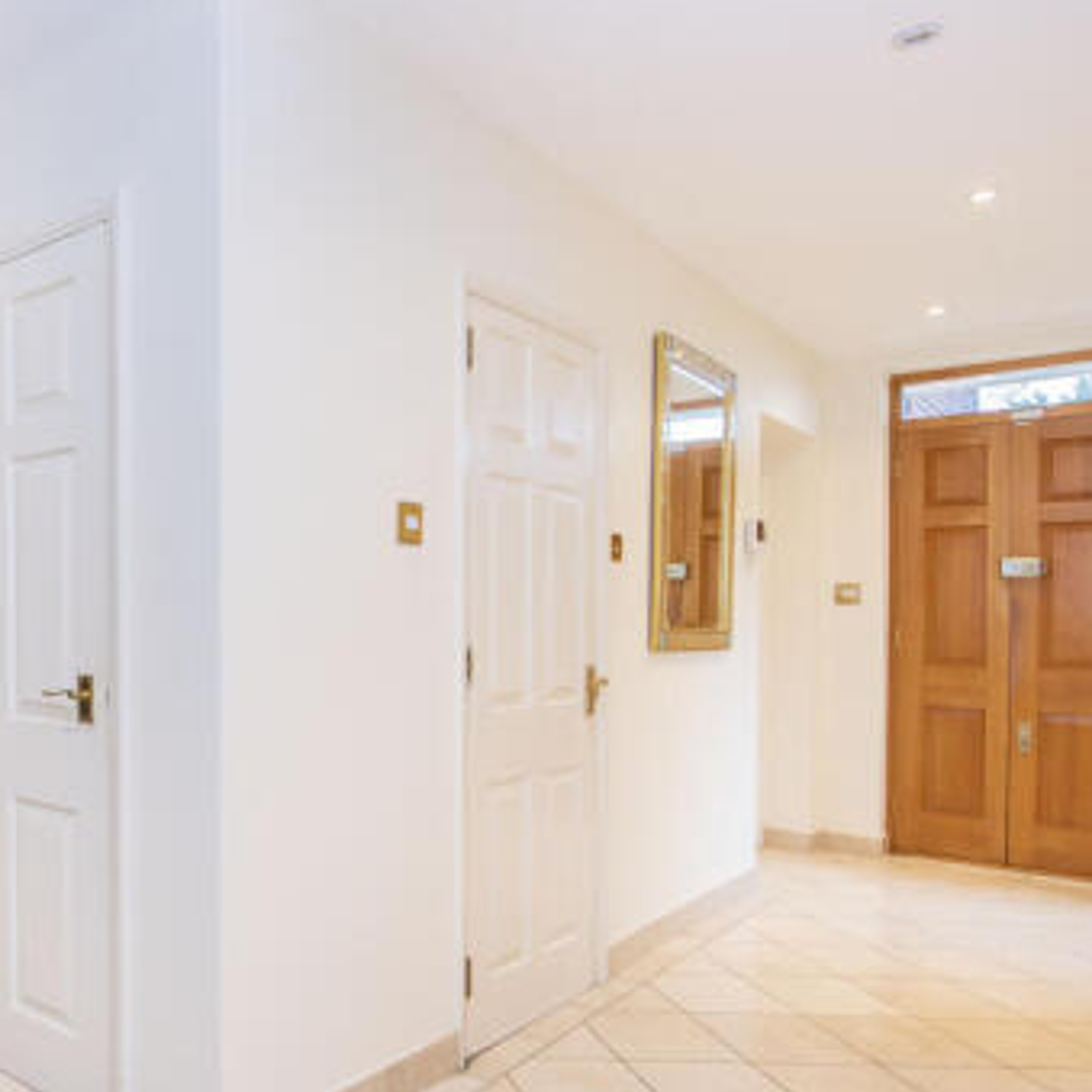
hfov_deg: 62.5
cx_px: 245
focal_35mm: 23
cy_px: 691
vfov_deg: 66.1
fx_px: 821
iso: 500
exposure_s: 1/25
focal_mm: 14
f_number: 6.3
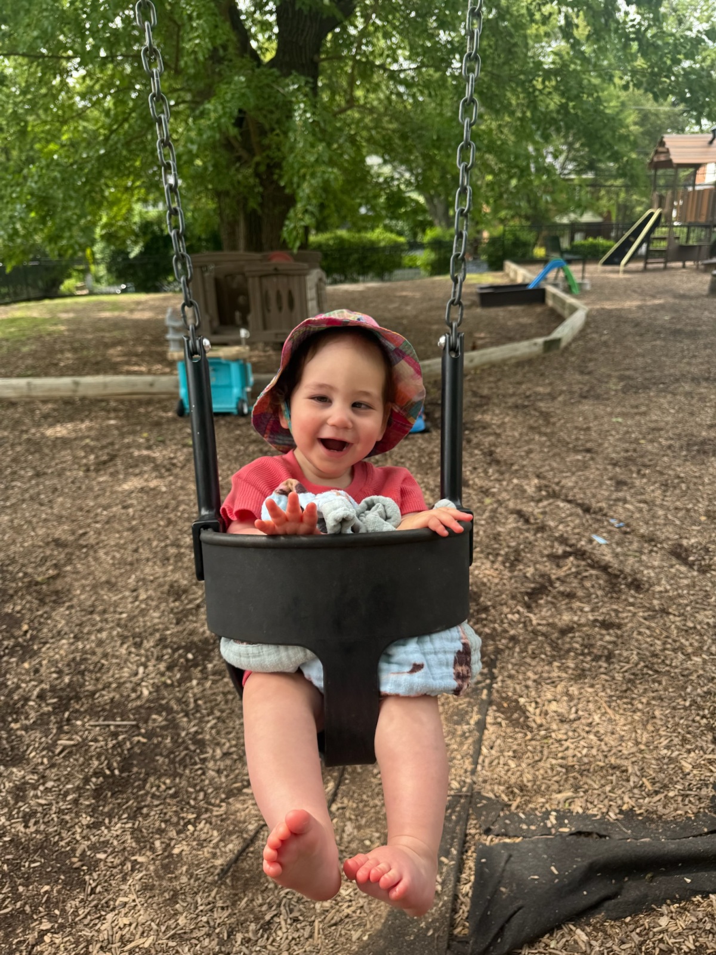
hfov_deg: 56.8
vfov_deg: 71.6
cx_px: 358
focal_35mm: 24
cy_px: 478
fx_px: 662
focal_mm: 6.76
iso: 80
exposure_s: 1/888
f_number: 1.78
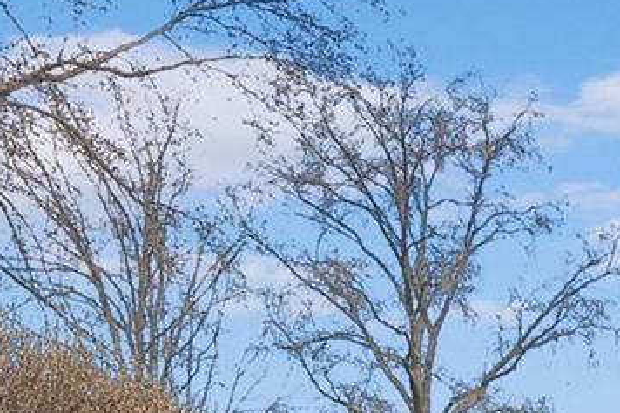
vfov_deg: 15.3
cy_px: 821
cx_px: 832
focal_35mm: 72
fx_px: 1239
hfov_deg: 24.2
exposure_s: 1/60
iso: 400
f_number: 10
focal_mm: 8
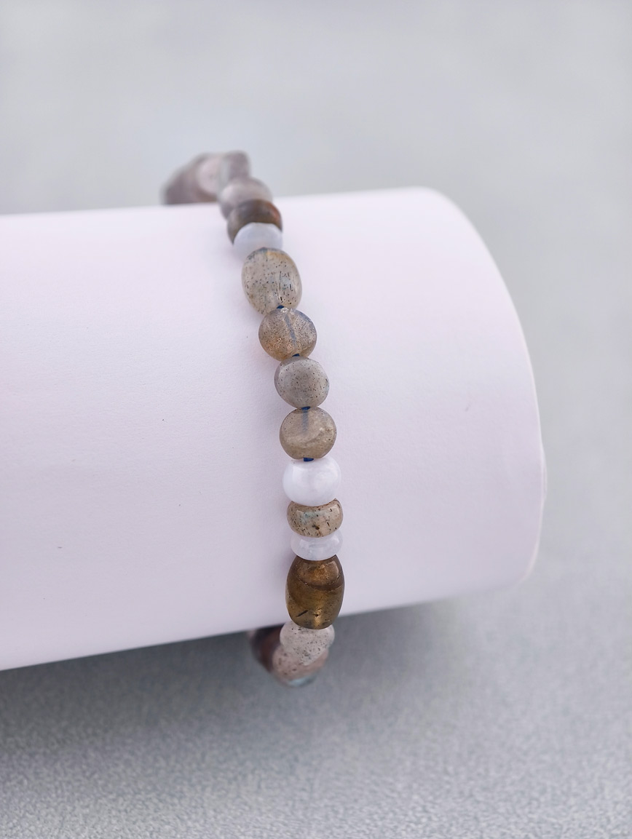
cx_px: 316
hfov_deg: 17.4
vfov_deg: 23.0
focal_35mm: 85
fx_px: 2064
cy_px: 420
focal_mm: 22.48
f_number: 2.67
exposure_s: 1/160
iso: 125
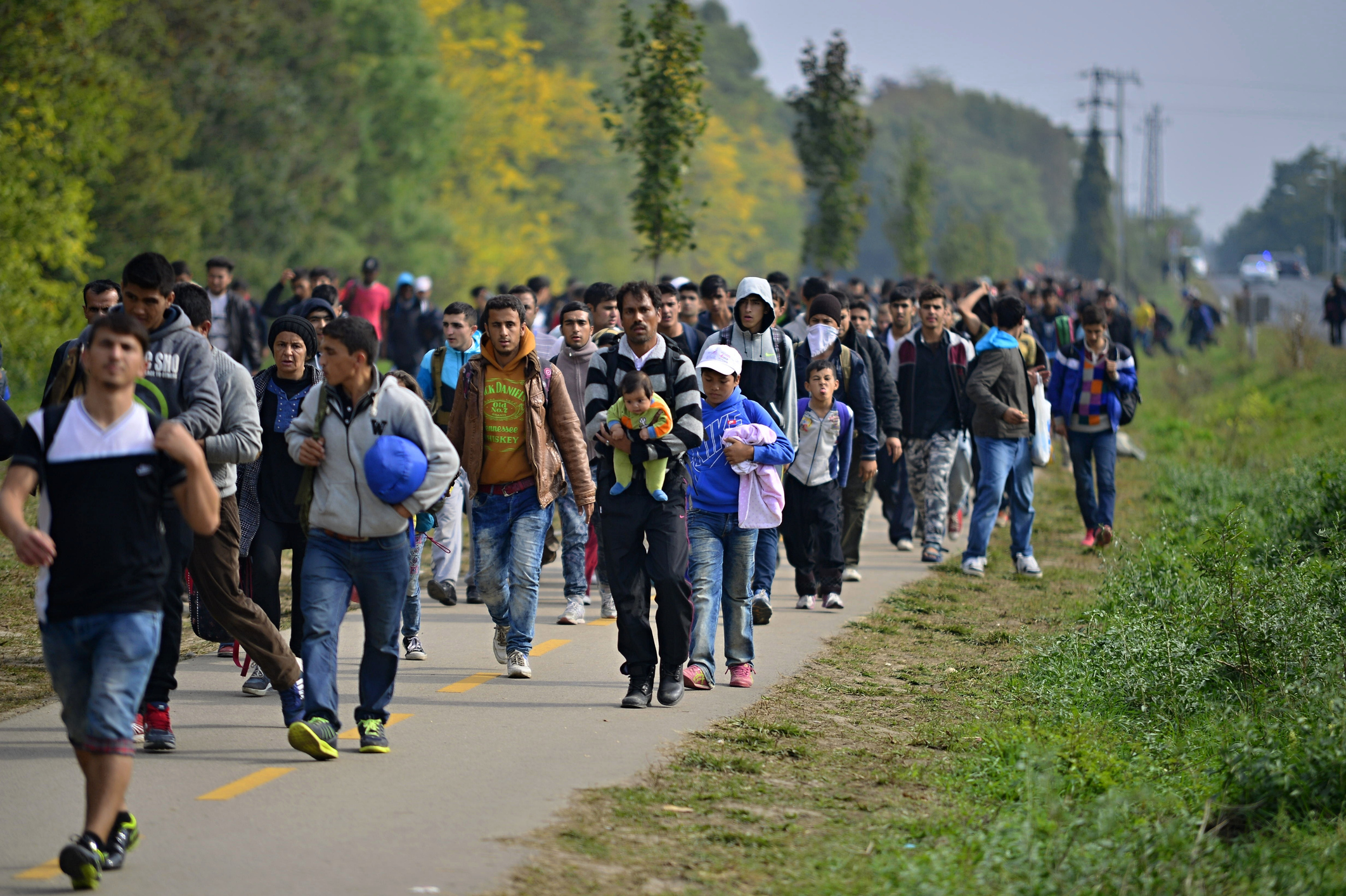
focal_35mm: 200
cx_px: 673
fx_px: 7473
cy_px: 448
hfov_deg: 10.3
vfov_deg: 6.9
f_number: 2.8
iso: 100
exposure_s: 1/2500
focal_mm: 200
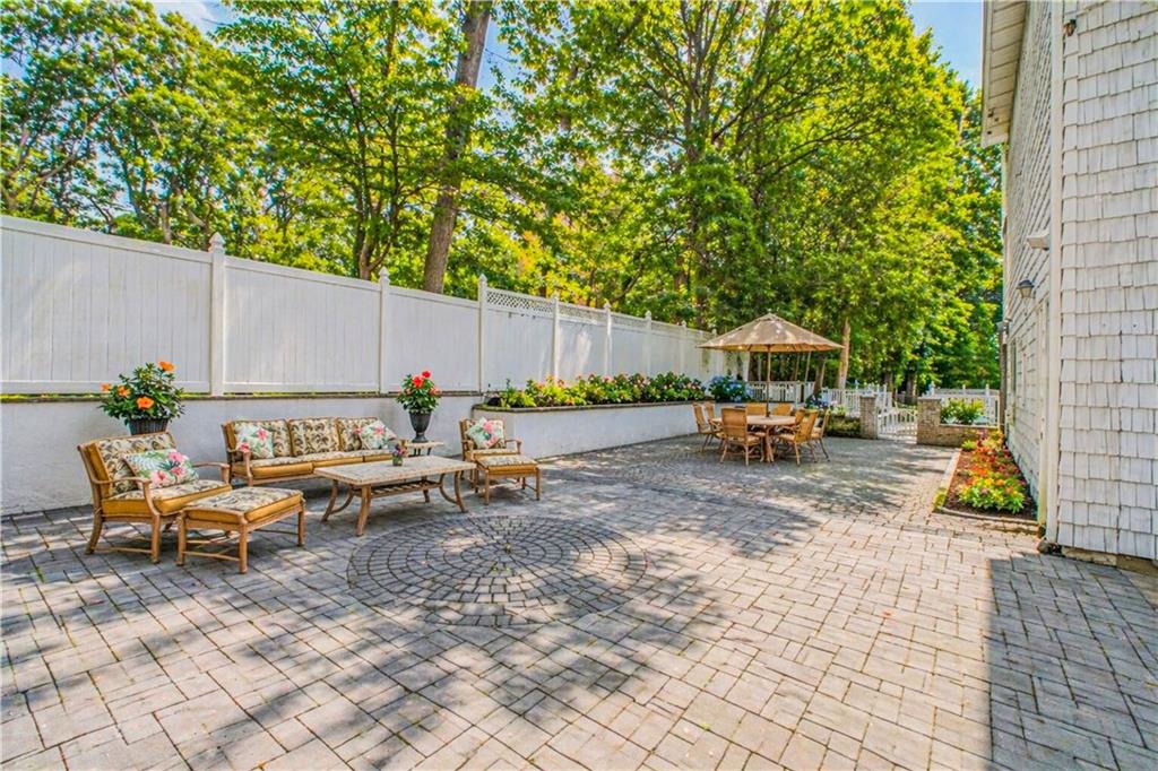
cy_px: 386
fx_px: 482
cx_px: 579
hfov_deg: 100.4
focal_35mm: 15
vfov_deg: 77.3
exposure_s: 1/60
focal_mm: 10
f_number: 10
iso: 640
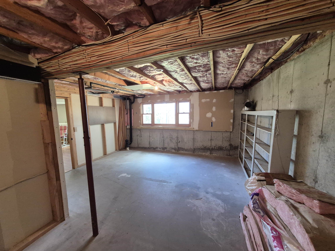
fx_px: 126
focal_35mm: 13
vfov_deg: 89.9
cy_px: 126
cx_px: 168
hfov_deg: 106.2
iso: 500
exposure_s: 1/60
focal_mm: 1.74
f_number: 2.2
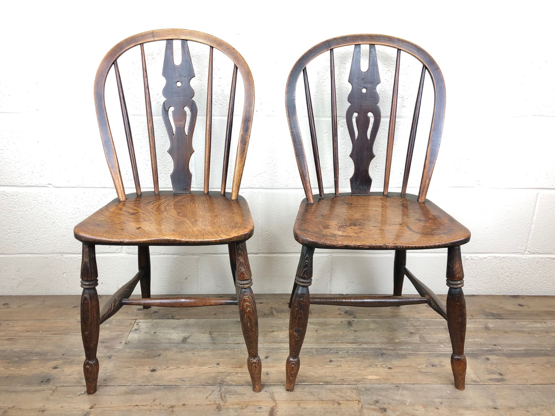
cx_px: 278
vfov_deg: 49.7
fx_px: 449
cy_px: 208
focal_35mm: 28
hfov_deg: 63.4
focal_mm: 4
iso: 32
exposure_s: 1/33
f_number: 1.8
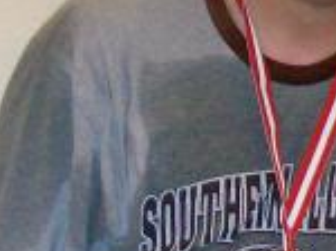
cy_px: 97
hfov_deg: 8.2
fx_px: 2316
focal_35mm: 239
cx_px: 459
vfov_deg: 6.2
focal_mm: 9.4
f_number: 3.4
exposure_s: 1/83.6
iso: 140
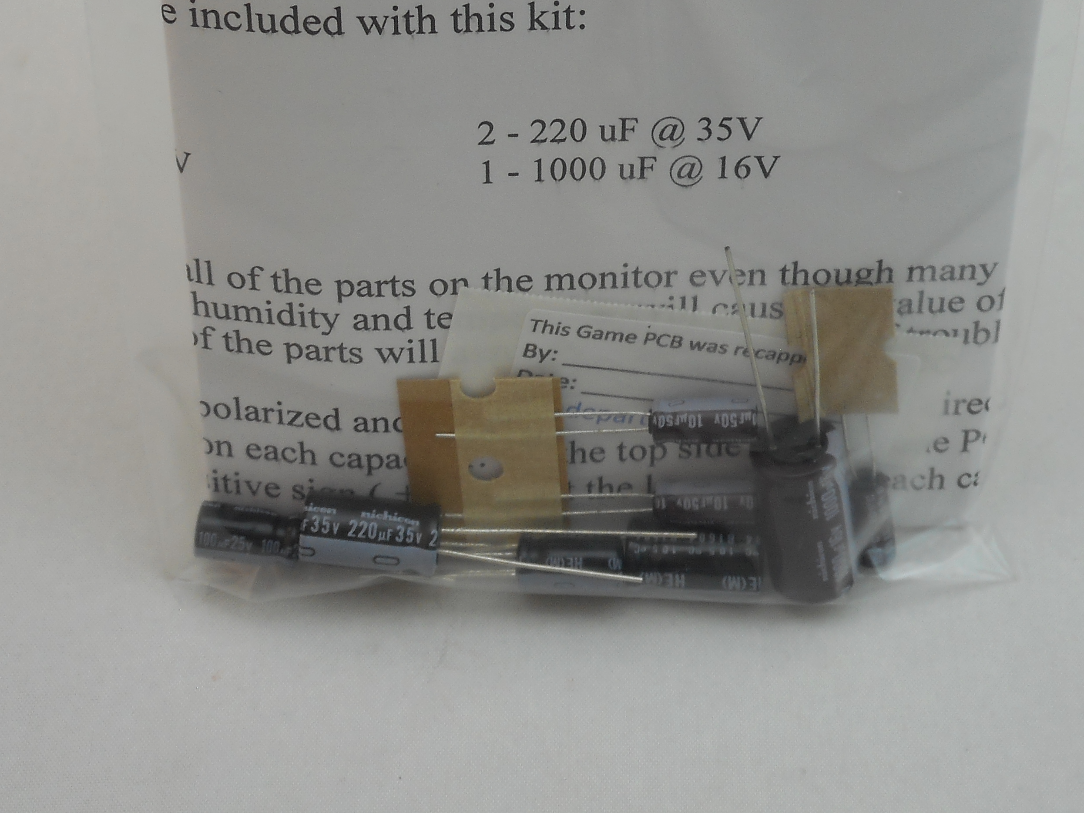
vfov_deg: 15.9
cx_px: 617
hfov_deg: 21.5
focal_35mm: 91
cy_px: -11
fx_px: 2850
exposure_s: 1/40
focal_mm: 7.9
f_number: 4.7
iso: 80
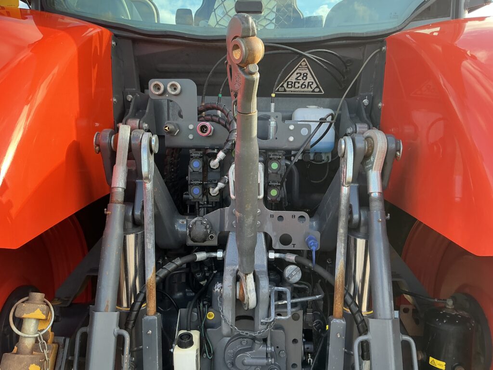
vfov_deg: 49.7
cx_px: 246
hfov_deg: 63.4
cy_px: 185
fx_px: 399
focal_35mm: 28
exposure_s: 1/163
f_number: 1.8
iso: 32
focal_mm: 3
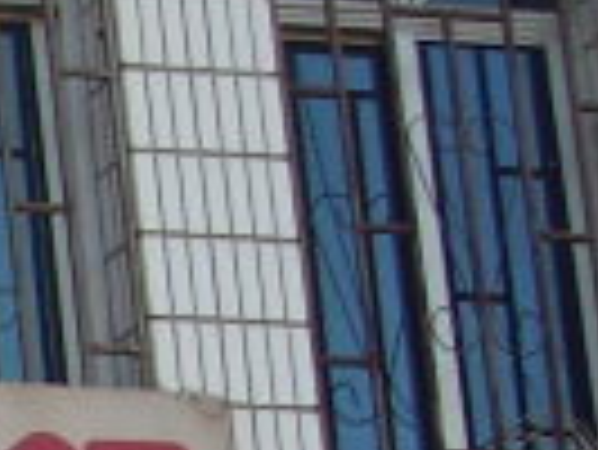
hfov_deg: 6.4
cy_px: 1242
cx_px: -1515
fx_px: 4669
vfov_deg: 5.3
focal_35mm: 270
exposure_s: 1/309
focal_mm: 5.7
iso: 64
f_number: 2.8
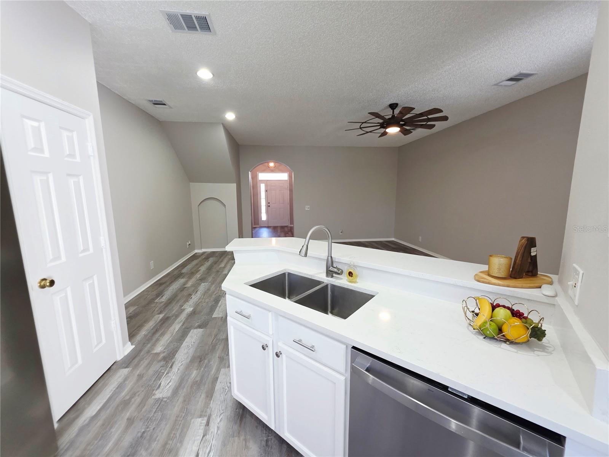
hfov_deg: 106.2
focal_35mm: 13
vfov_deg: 89.9
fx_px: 229
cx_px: 304
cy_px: 228
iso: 200
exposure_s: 1/60
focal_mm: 2.2
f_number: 1.9
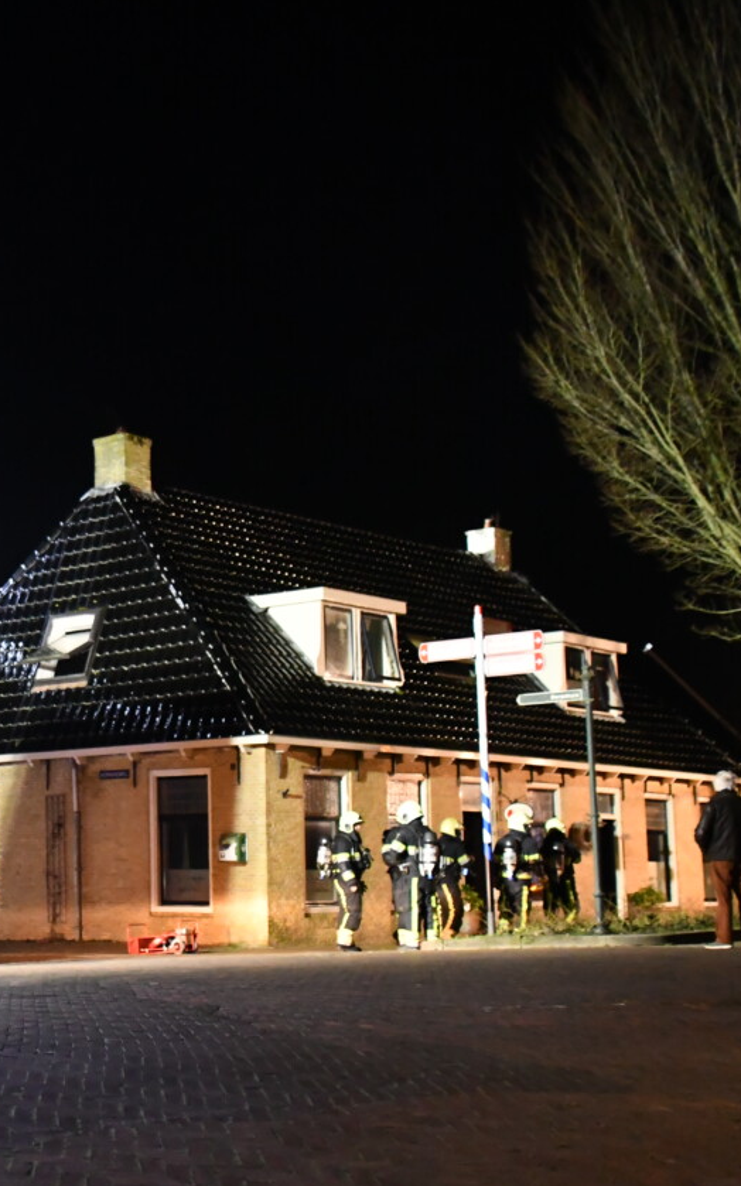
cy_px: 599
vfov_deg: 36.3
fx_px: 1810
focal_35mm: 56
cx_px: -41
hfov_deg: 22.1
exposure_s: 1/60
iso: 6400
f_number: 3.8
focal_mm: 24
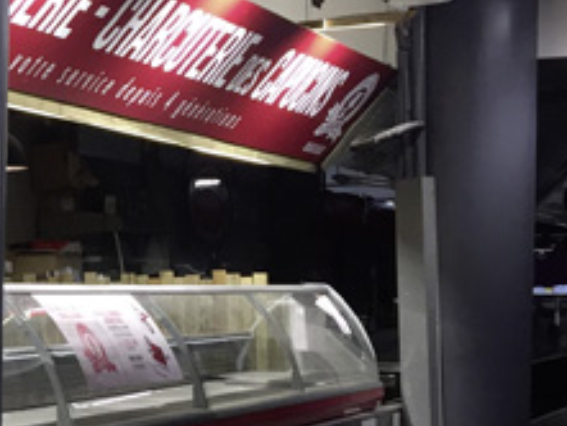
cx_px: -362
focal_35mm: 105
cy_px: 316
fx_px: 1721
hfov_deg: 16.5
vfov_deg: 14.1
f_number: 2.2
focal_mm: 4.15
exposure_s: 1/33
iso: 100
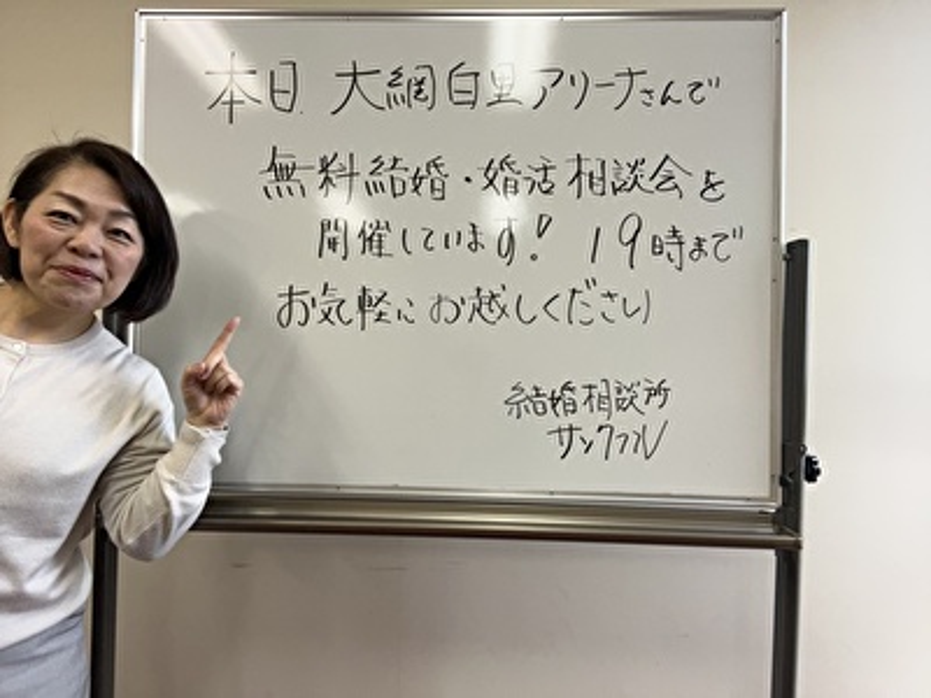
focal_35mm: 23
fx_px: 619
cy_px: 349
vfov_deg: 58.9
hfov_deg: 73.9
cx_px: 466
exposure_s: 1/100
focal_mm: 2.71
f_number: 2.2
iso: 80
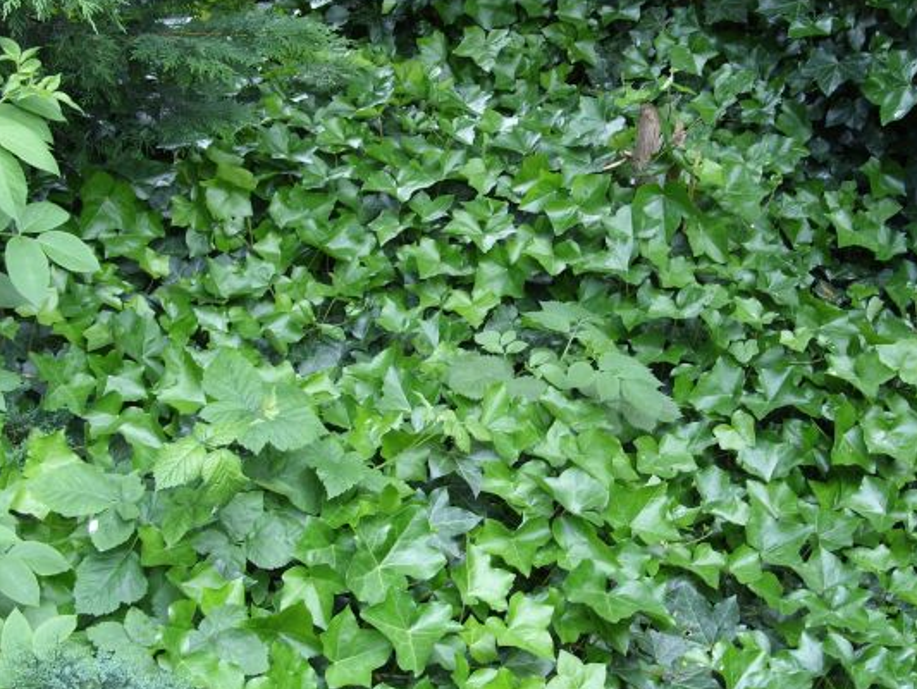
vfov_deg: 25.7
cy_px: 360
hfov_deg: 33.7
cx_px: 549
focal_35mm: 57
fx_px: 1510
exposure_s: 1/57
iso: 50
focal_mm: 6.3
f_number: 2.8
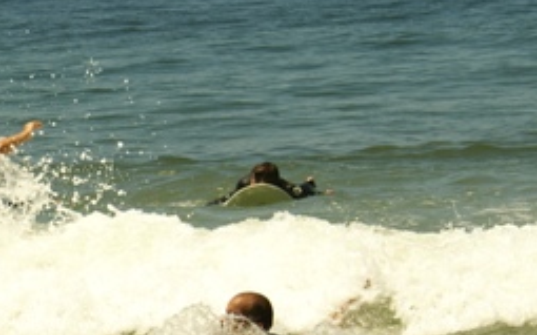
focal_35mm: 336
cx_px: -48
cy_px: 280
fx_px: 4914
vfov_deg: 3.9
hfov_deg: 6.2
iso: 100
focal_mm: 70
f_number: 9
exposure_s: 1/320
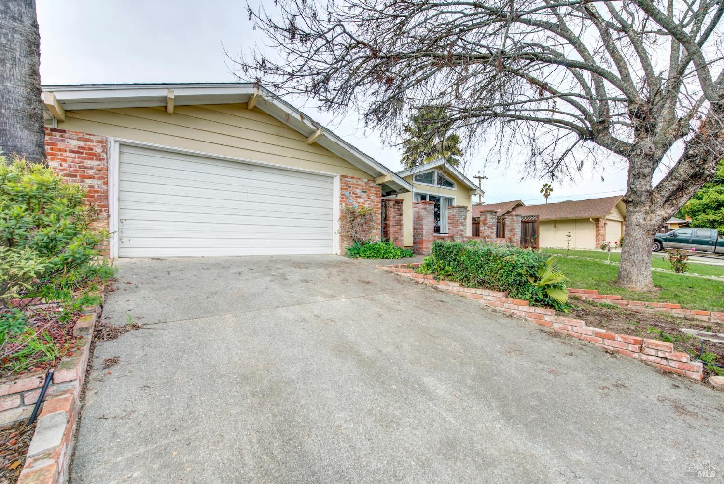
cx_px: 362
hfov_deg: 104.2
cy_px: 242
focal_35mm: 14
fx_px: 282
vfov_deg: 81.3
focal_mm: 14
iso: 100
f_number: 14
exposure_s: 1/50
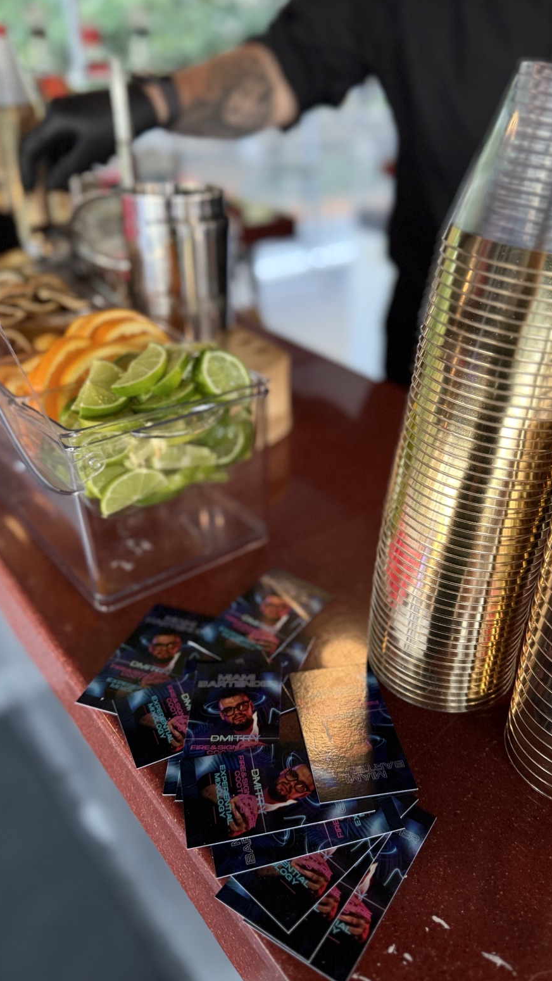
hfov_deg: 42.8
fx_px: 702
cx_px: 321
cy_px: 500
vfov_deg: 69.8
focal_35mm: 27
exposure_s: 1/40
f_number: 1.78
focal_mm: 6.76
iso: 200
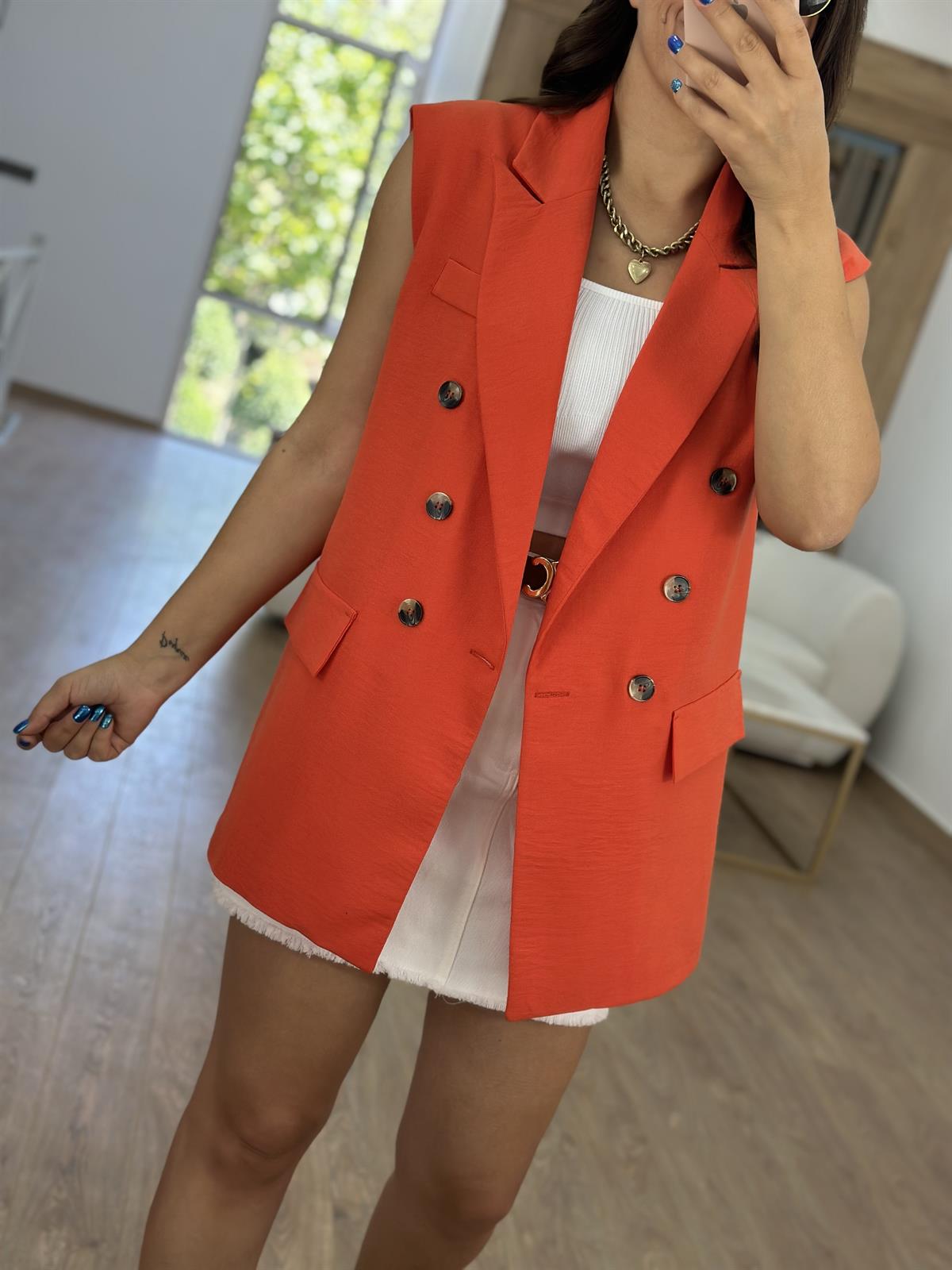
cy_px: 635
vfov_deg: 39.7
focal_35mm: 48
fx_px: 1760
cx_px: 476
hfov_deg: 30.3
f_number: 1.78
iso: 80
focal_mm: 6.86
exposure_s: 1/297
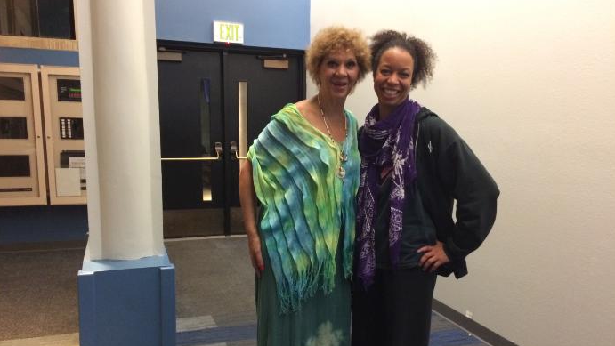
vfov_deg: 36.5
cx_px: 309
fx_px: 522
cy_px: 218
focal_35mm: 32
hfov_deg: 61.0
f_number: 2.2
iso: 400
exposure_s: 1/15
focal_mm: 4.15
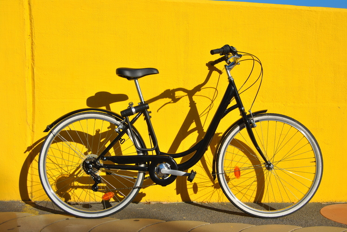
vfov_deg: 29.9
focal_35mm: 45
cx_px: 174
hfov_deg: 43.6
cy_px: 116
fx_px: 434
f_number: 9
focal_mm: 30
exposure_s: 1/320
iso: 100
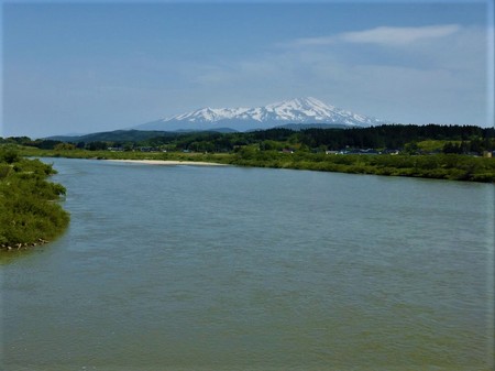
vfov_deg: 29.1
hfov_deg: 38.2
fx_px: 715
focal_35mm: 50
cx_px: 248
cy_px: 186
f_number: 4
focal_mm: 8.6
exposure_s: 1/1300
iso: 100
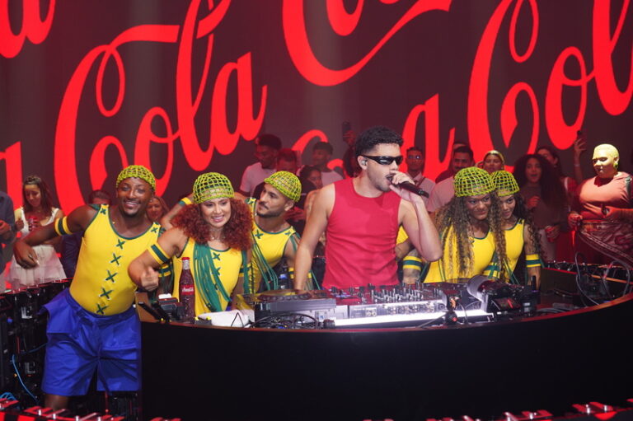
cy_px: 210
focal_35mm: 43
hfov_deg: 45.5
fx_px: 756
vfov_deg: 31.1
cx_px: 316
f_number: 5
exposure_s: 1/160
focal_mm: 43
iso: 1600
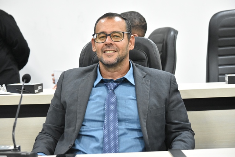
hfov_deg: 17.5
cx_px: 118
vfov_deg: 11.7
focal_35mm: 117
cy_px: 78
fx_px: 764
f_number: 4.5
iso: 5000
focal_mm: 78
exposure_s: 1/60
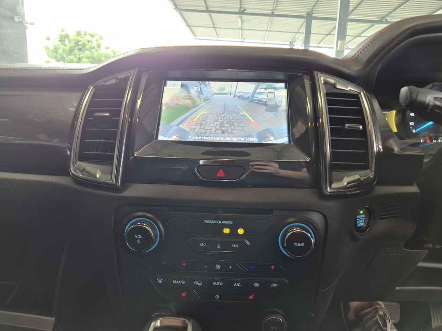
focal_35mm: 23
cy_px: 166
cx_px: 221
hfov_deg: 73.9
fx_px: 294
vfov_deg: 58.9
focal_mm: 5.4
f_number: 1.8
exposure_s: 1/100
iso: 320
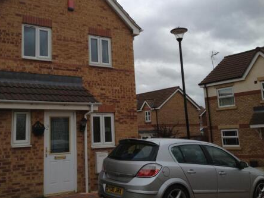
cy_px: 70
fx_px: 351
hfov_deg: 40.9
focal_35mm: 46
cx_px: 98
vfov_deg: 31.3
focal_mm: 4.28
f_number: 2.4
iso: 50
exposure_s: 1/386
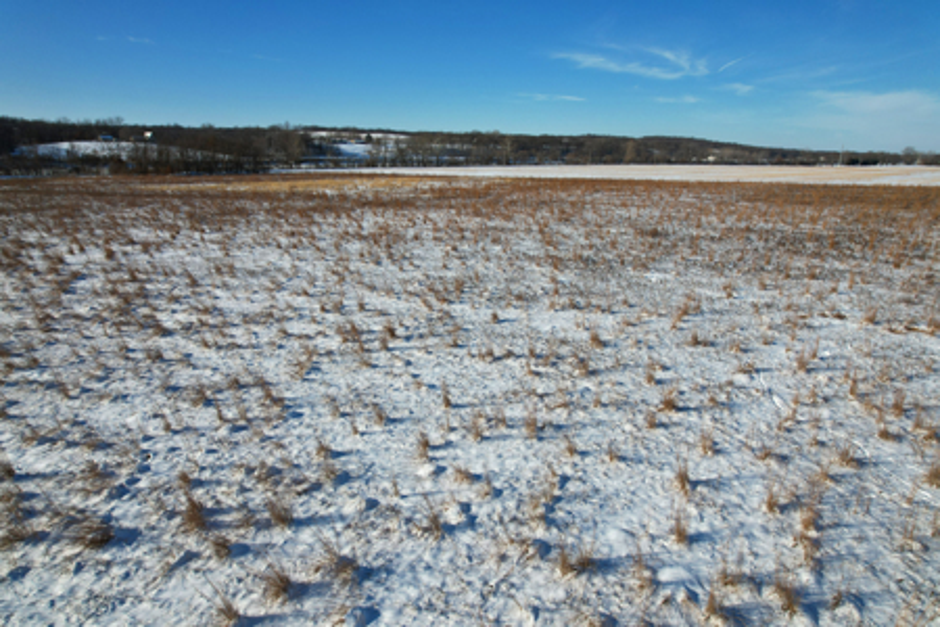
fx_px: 574
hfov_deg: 78.6
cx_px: 470
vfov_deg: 57.2
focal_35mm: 22
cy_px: 314
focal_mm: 8.38
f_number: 2.8
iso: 100
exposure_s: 1/3200
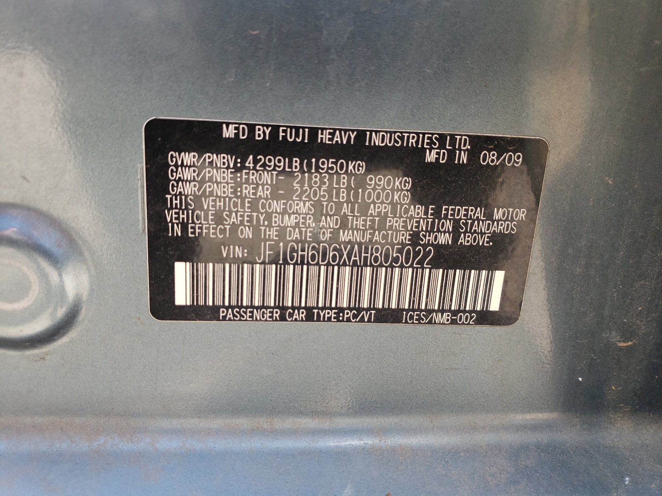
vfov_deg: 53.1
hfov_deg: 67.3
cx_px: 331
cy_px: 248
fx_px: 497
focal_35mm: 26
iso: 50
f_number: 1.5
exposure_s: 1/213
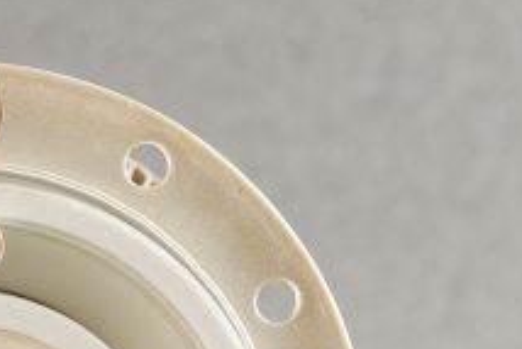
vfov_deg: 9.6
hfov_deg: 14.3
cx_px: -41
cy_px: 472
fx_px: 2031
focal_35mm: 140
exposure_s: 1/125
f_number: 9
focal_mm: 50
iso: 1600
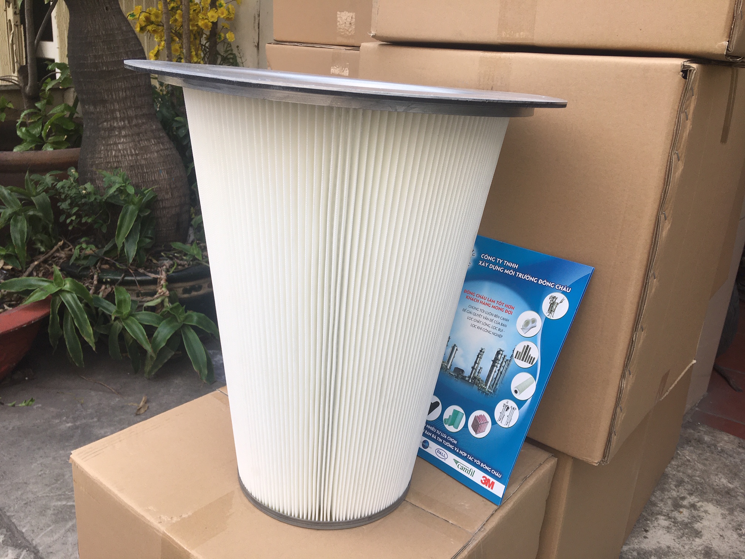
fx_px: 624
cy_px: 280
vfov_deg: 48.2
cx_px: 372
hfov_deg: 61.7
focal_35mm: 29
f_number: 2.2
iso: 25
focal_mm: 4.15
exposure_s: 1/208
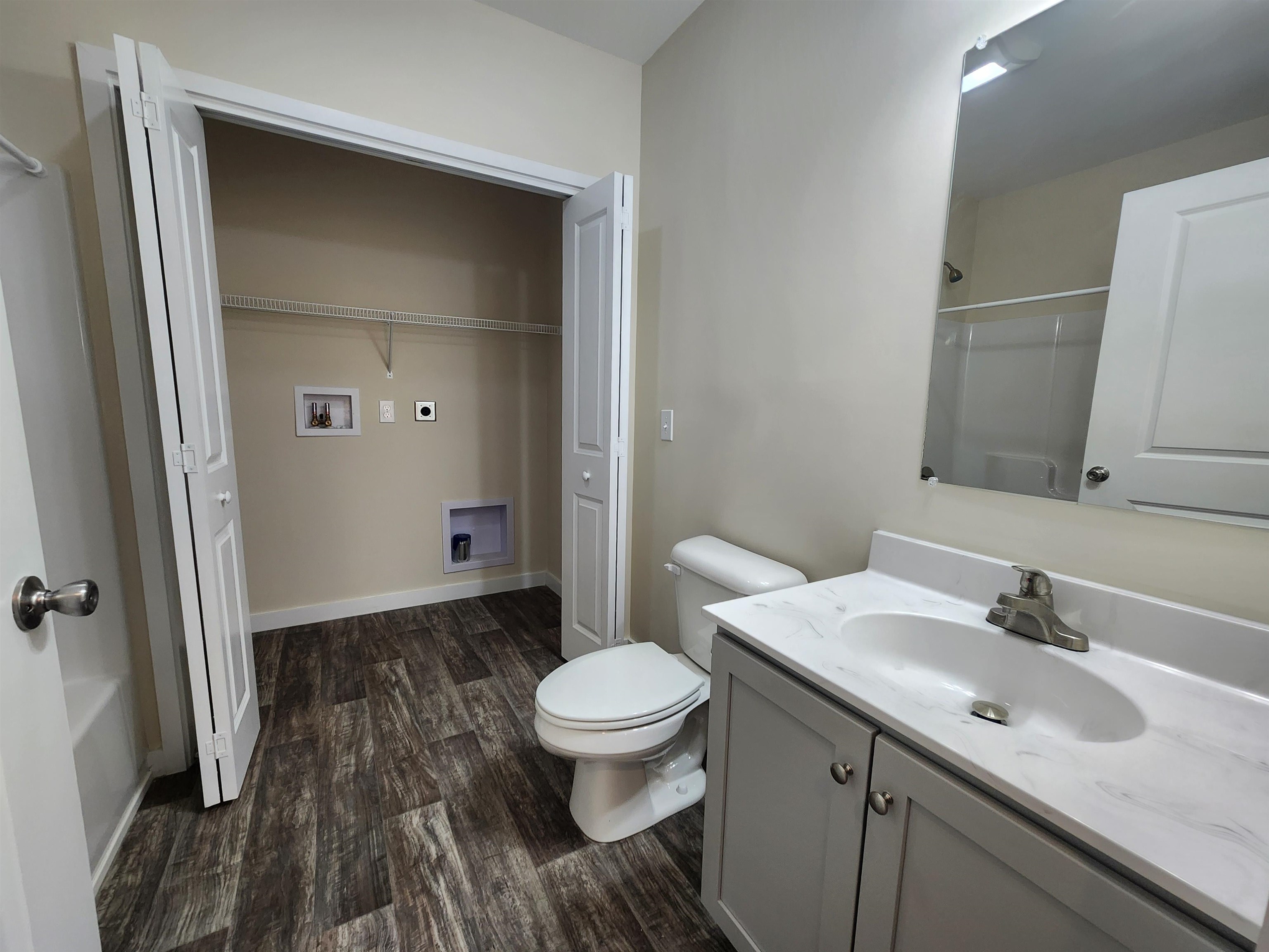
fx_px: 477
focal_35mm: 13
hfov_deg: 106.2
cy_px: 476
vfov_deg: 89.9
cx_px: 634
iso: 200
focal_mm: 2.2
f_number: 2.2
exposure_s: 1/60
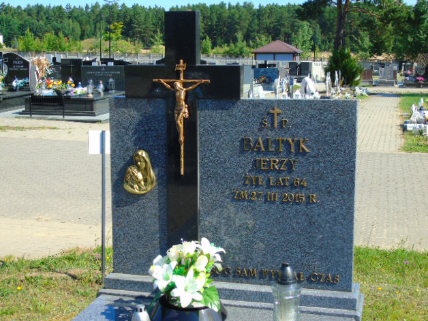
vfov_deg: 26.6
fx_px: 680
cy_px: 162
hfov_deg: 34.9
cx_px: 214
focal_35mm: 55
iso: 80
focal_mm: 9.6
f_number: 4.3
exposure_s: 1/320
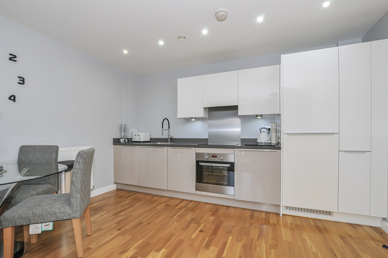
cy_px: 129
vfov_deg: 77.2
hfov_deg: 100.5
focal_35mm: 15
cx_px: 194
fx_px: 161
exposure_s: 1/15
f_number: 13
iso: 400
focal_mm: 10
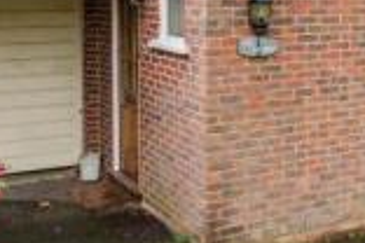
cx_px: 329
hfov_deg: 28.9
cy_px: -4
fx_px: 679
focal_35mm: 67
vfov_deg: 19.7
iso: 500
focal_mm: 16
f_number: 5.6
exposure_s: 1/250
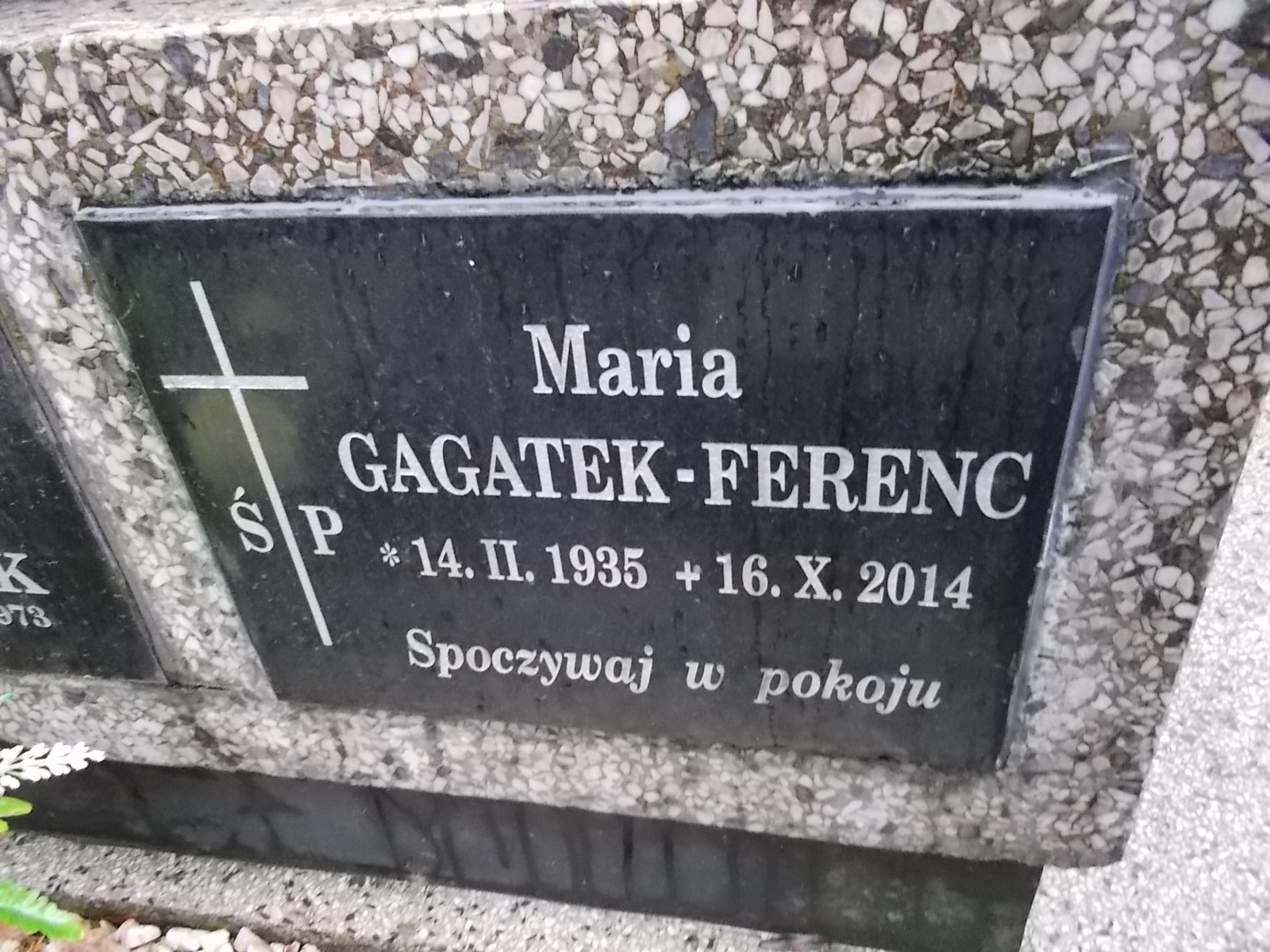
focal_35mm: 26
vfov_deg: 53.1
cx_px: 635
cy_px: 476
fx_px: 954
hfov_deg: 67.3
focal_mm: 4.6
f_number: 3.2
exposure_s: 1/60
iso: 400
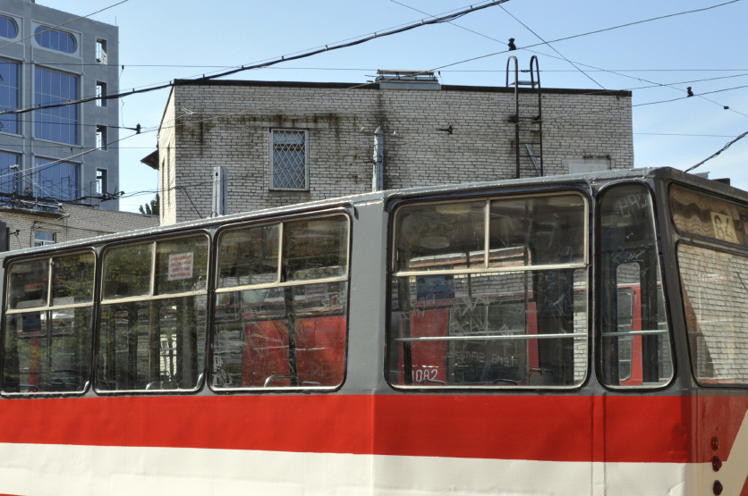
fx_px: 1162
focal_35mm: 56
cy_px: 342
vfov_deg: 24.0
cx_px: 258
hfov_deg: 35.4
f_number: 11
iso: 400
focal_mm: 24
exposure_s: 1/500
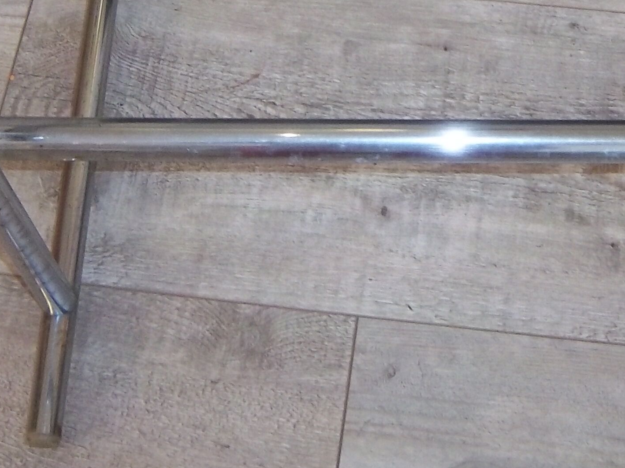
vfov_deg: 17.4
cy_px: -158
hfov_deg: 24.7
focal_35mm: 79
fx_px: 1426
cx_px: 385
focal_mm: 5.1
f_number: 3.5
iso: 160
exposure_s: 1/30
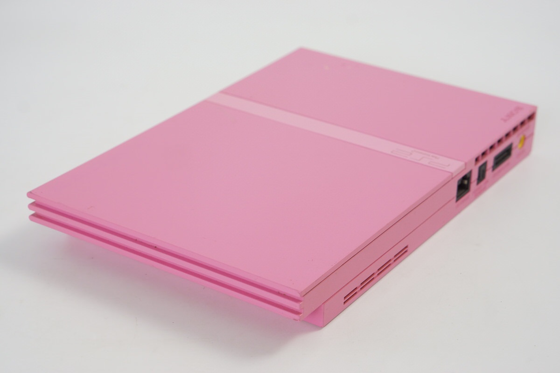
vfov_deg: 18.2
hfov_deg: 27.0
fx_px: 1167
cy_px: 186
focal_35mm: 75
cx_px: 280
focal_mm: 50
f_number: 6.3
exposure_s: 1/80
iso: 640
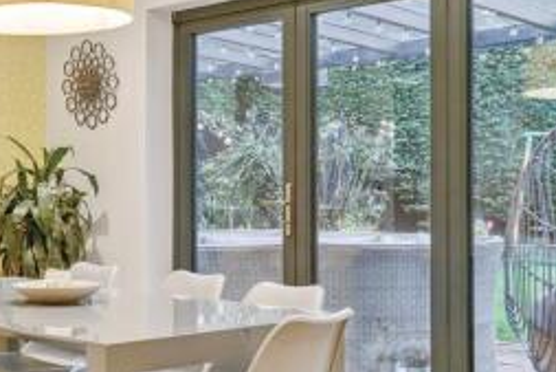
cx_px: 165
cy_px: 267
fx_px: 958
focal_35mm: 62
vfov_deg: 21.8
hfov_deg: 32.0
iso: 400
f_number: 8
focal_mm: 33
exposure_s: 1/15
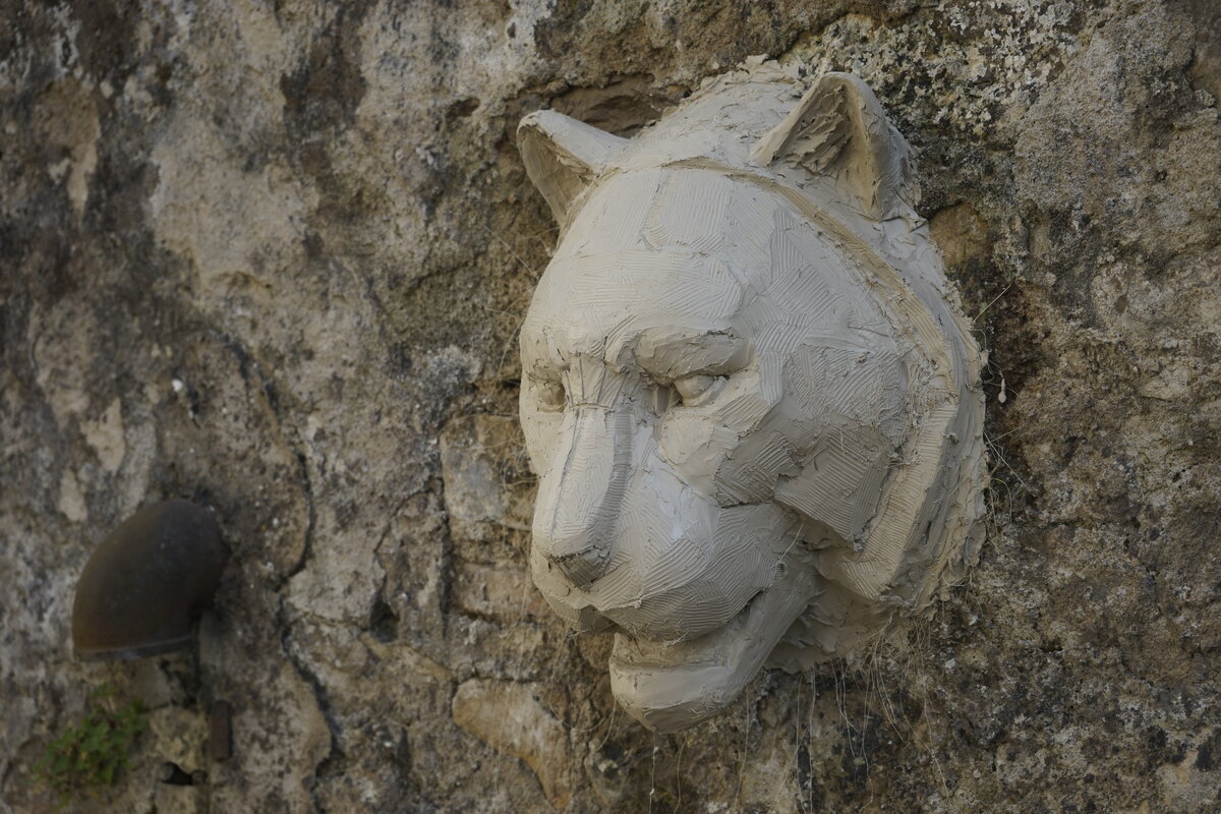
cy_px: 407
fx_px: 2374
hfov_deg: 28.8
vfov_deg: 19.5
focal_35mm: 70
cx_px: 610
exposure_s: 1/160
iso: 100
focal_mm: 70
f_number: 5.6
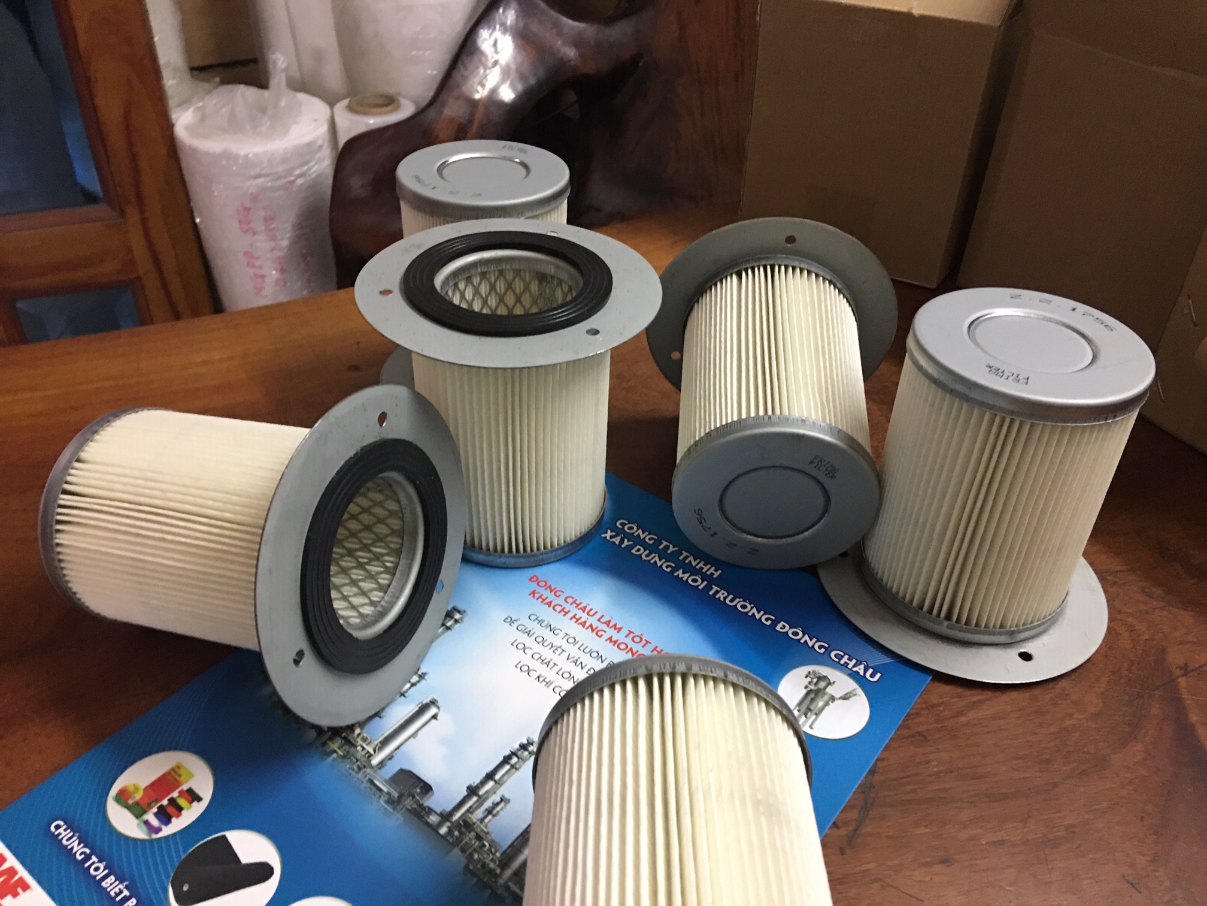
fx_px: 1011
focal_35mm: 29
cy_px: 453
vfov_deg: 48.2
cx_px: 604
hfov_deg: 61.7
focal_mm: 4.15
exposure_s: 1/8
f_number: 2.2
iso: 100
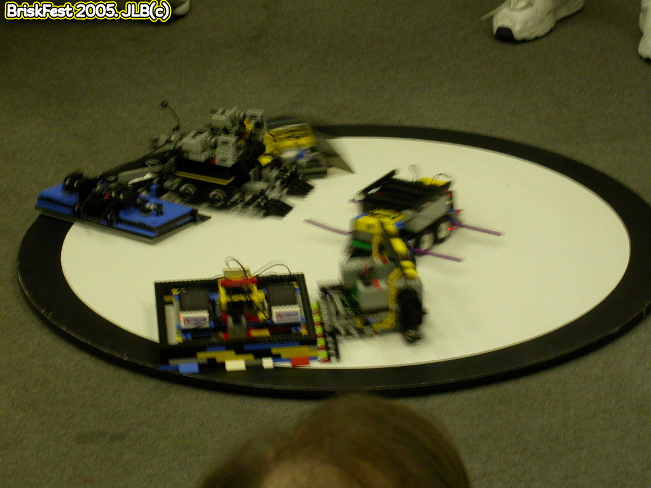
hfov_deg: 13.3
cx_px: 326
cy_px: 244
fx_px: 2802
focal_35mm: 149
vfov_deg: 10.0
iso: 100
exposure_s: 1/7.9
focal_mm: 30.8
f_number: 5
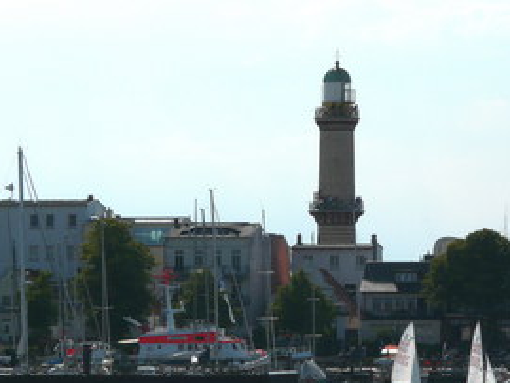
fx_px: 5056
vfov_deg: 4.3
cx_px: 347
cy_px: 254
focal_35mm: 343
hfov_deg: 5.8
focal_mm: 37.9
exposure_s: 1/800
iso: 100
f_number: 8
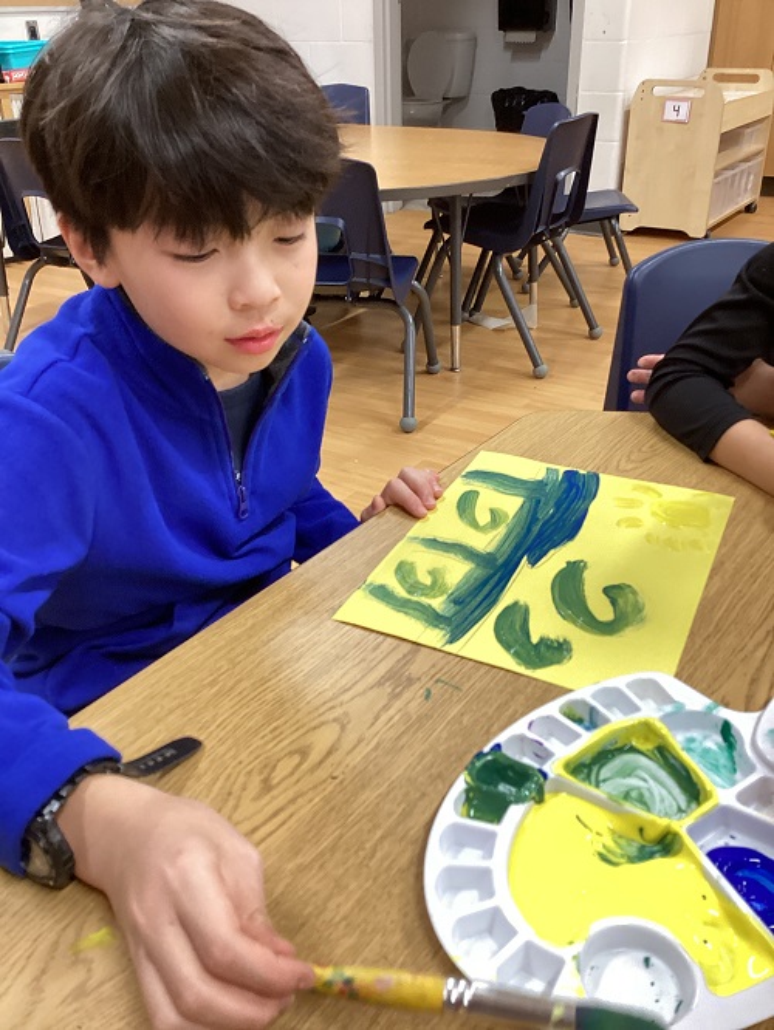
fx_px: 924
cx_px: 387
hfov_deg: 45.5
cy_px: 515
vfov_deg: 58.3
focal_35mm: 31
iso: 160
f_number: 2.4
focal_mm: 3.3
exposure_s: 1/50
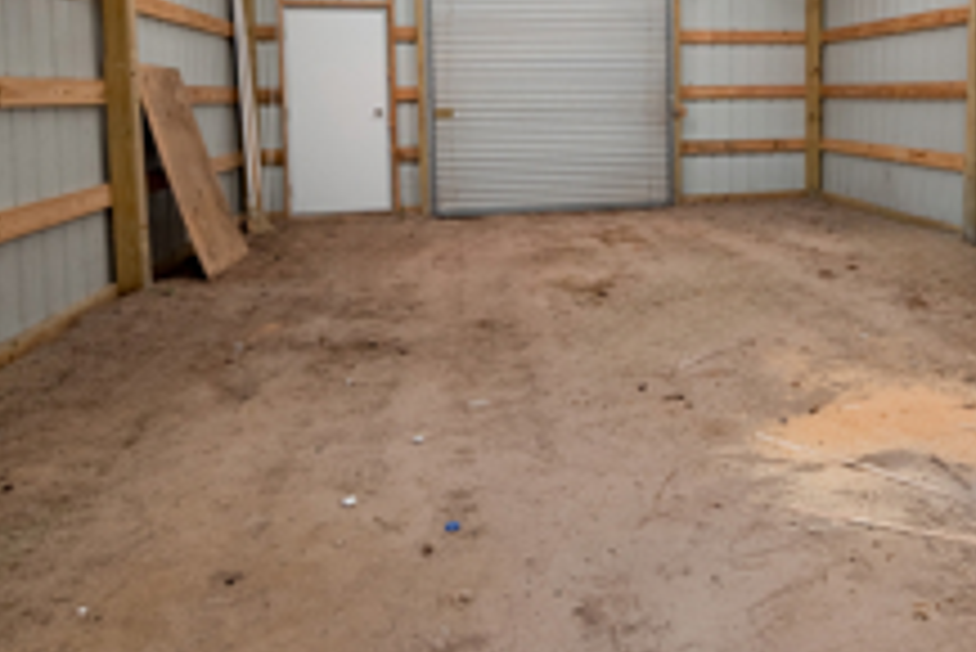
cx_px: 645
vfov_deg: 43.4
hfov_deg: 62.2
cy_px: 153
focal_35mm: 29
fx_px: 787
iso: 400
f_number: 8
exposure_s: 1/1250
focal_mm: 14
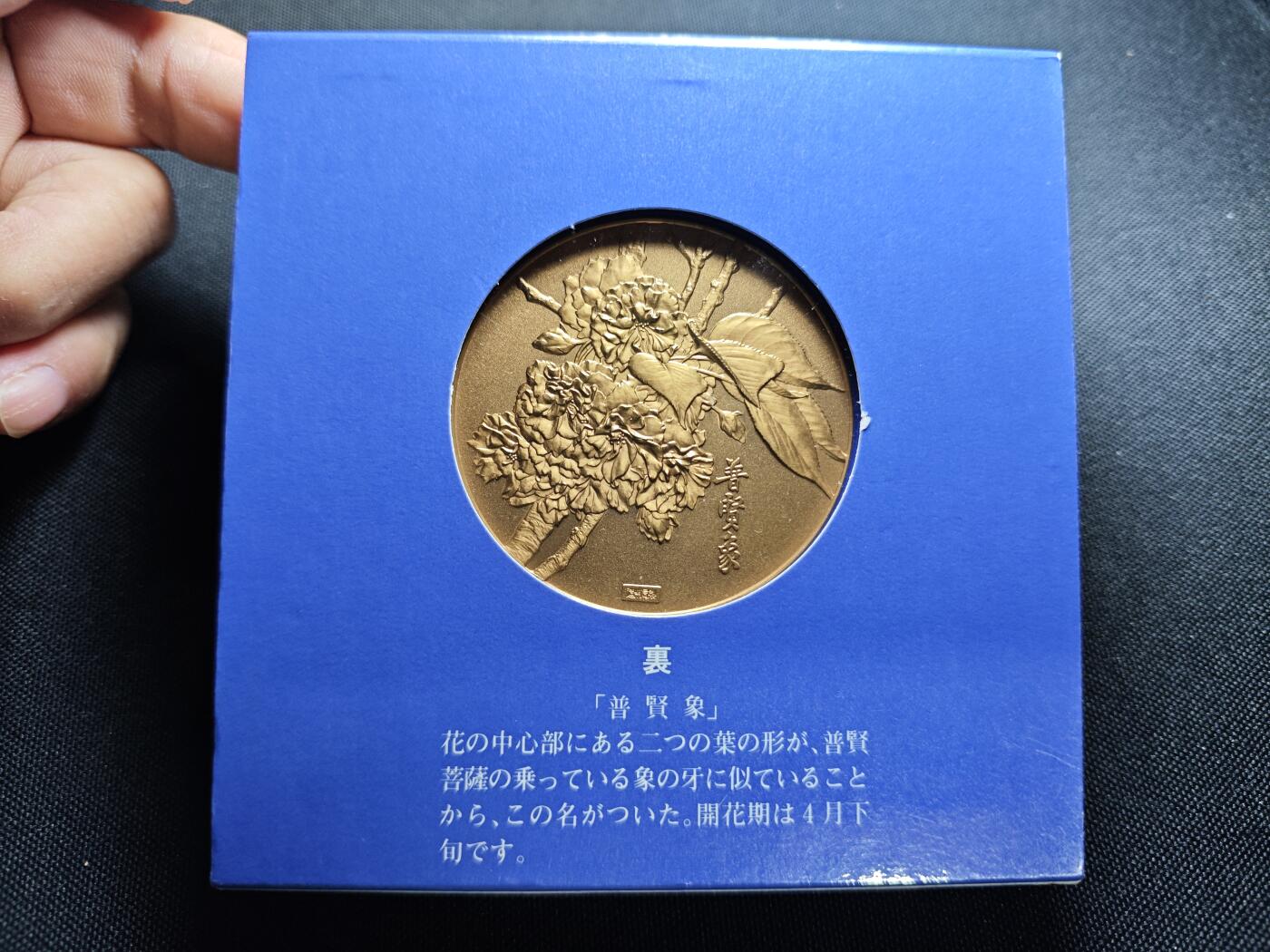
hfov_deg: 71.6
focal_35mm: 24
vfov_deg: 56.8
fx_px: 881
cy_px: 476
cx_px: 635
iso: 160
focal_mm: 5.84
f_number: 1.6
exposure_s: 1/64
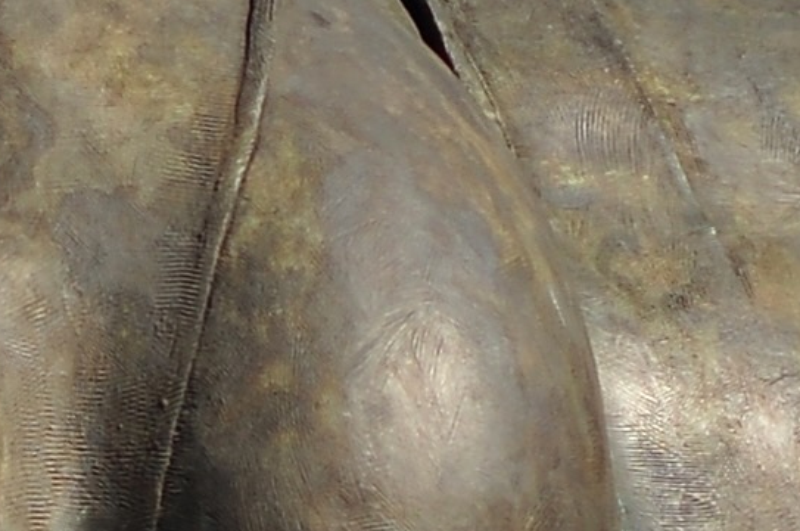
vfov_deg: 3.3
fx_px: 9205
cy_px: 93
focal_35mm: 415
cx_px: -1410
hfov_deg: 4.8
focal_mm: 35
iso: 100
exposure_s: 1/4000
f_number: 1.8
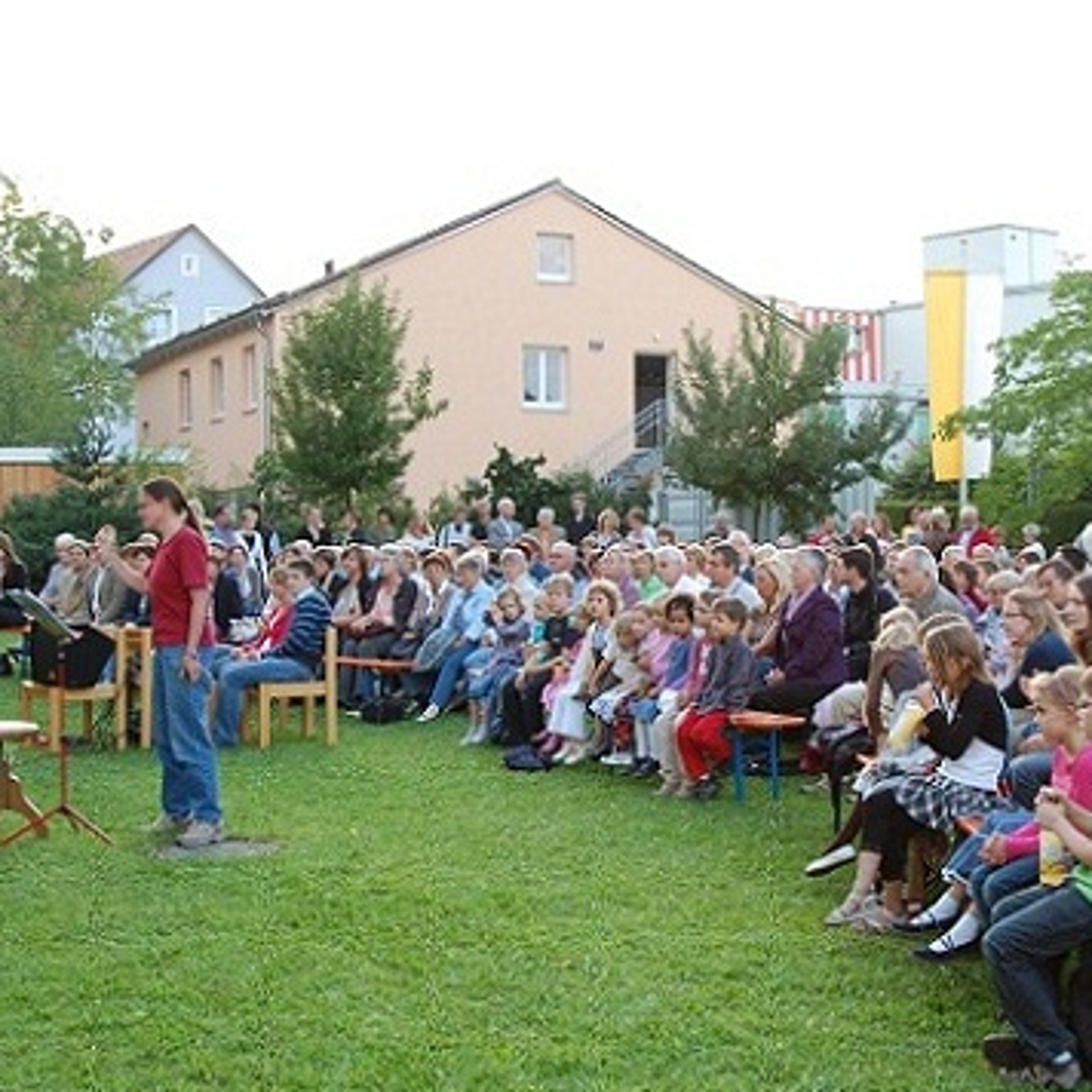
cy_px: 546
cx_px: 770
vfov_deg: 31.1
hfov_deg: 30.7
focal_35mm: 55
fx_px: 1963
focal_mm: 28
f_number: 5.6
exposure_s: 1/125
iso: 400
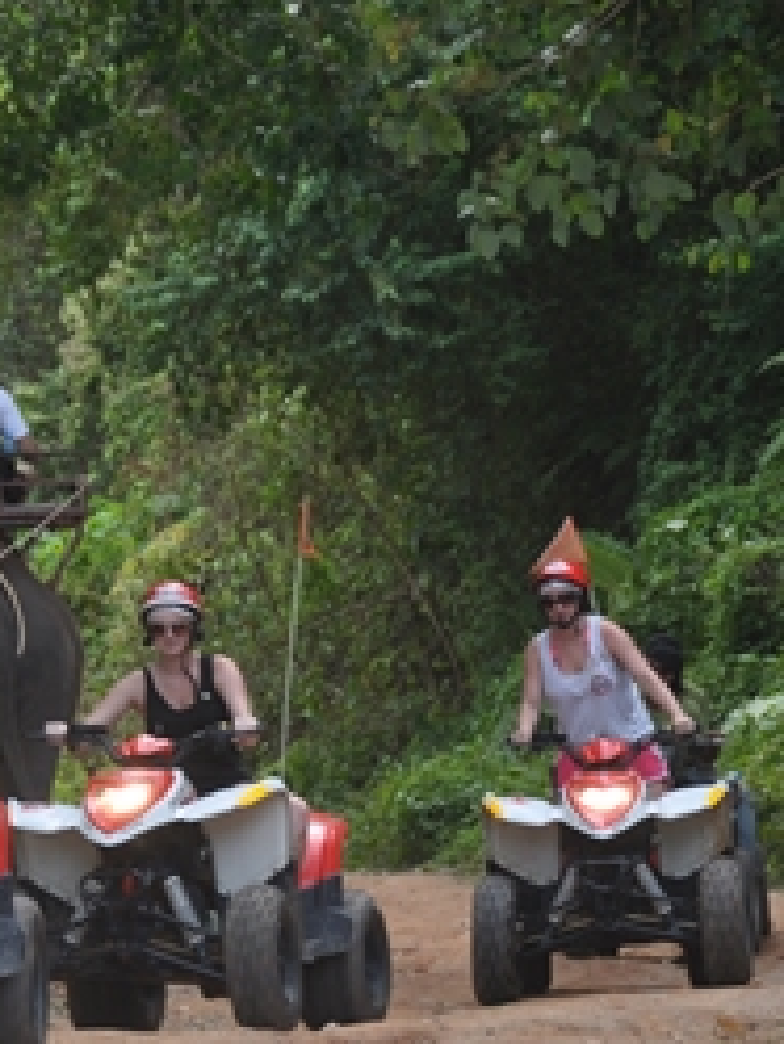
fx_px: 7880
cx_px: 184
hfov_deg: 5.7
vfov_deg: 7.6
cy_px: 797
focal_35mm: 261
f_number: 5
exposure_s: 1/80
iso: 250
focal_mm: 75
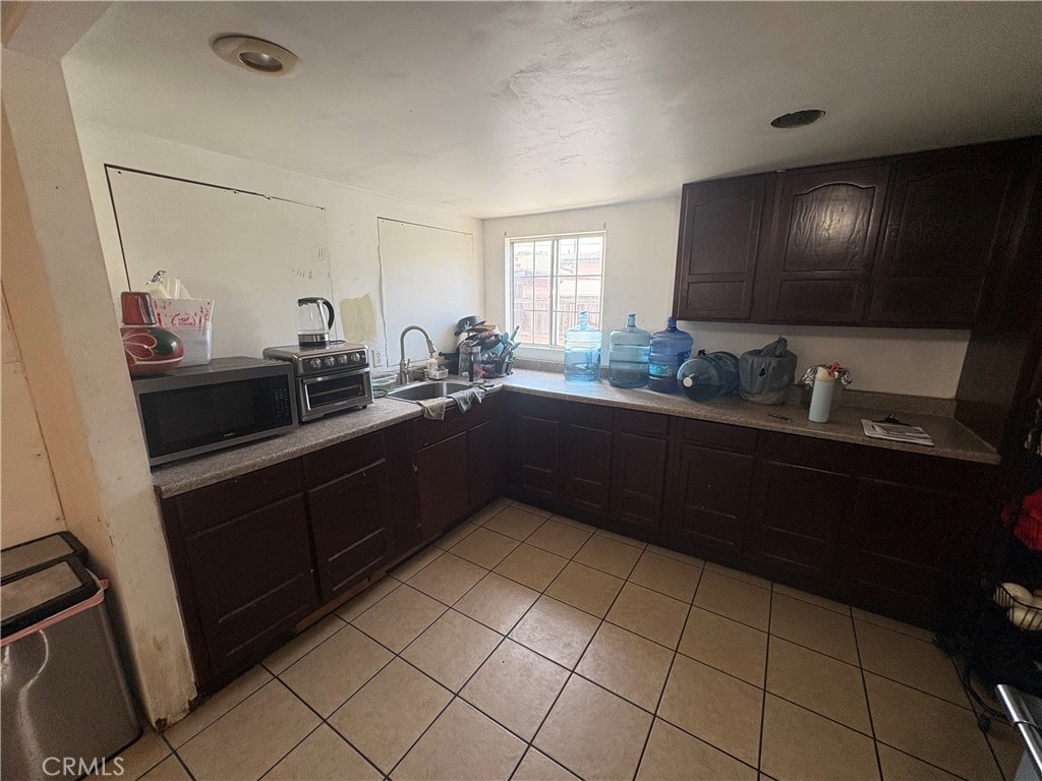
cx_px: 521
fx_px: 421
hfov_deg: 102.1
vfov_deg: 85.7
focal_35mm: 14
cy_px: 390
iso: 160
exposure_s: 1/120
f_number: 2.2
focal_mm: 2.22
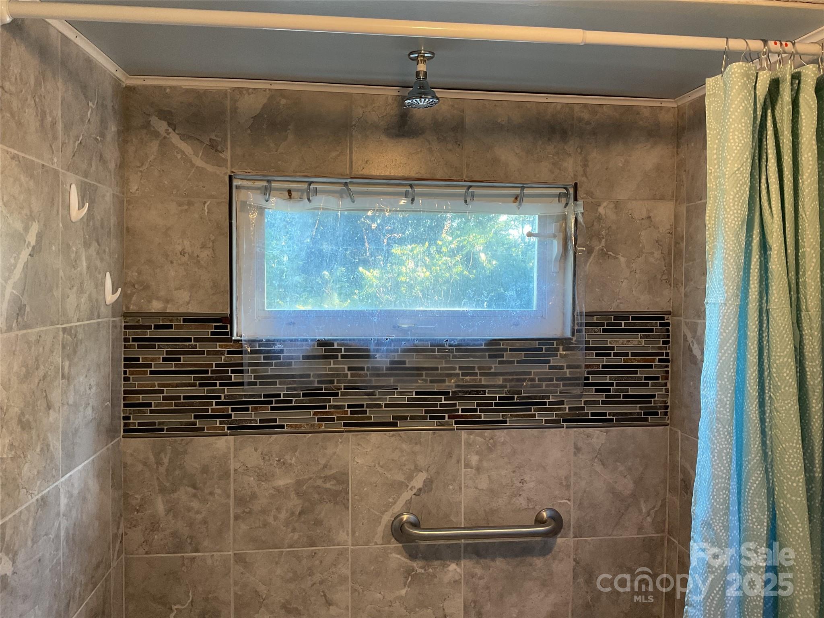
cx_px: 412
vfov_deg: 48.2
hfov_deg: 61.7
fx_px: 690
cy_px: 309
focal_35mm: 29
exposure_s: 1/60
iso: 64
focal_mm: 3
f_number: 1.8
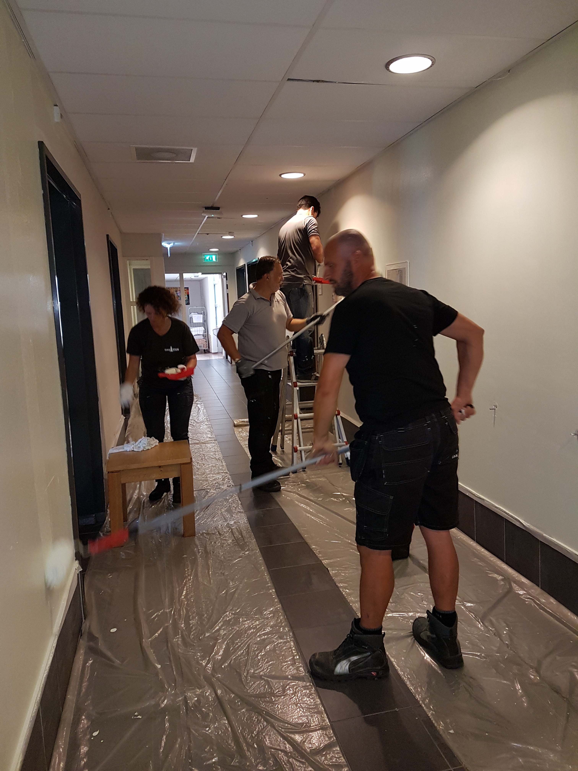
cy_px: 386
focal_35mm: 26
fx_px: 579
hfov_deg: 53.1
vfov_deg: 67.3
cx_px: 289
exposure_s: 1/33
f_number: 1.7
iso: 160
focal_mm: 4.2
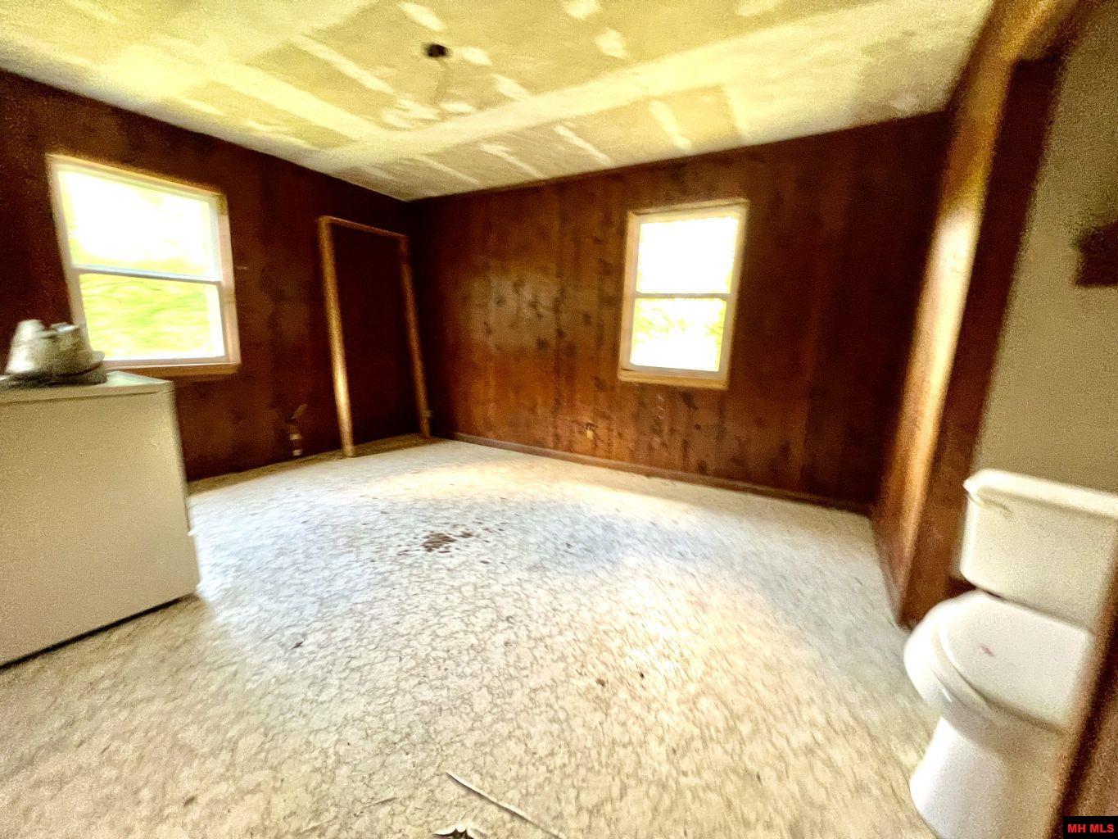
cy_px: 420
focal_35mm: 13
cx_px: 559
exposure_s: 1/60
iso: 400
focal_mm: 1.57
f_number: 1.8
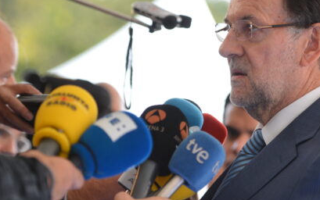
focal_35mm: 182
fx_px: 1588
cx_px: 165
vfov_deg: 7.2
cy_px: 97
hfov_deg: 11.5
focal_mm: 105
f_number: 2.8
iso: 320
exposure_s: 1/320
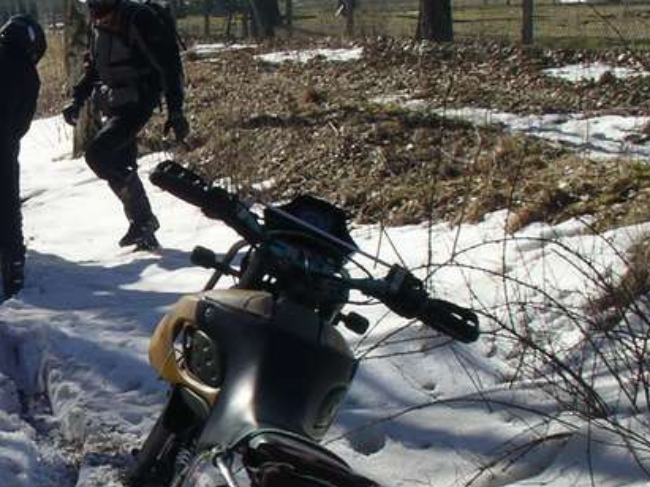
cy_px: 389
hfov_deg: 21.2
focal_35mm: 90
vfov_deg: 16.3
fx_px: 1689
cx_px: 30
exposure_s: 1/200
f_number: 6.9
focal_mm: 5.7
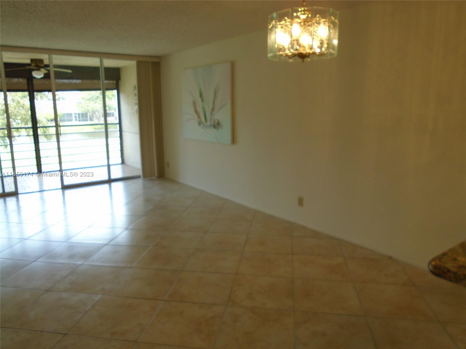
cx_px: 233
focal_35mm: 26
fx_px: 350
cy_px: 174
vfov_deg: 53.1
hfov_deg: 67.3
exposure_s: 1/50
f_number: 3.2
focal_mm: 4.6
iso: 100
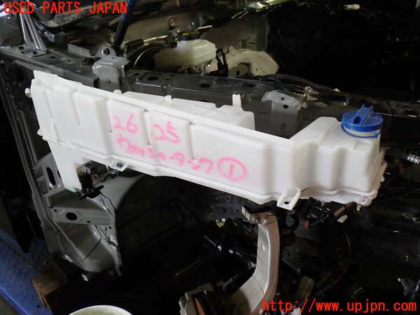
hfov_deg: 60.0
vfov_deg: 46.8
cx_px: 210
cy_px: 158
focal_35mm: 30
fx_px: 364
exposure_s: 1/60
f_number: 2.3
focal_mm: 5.4
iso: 200
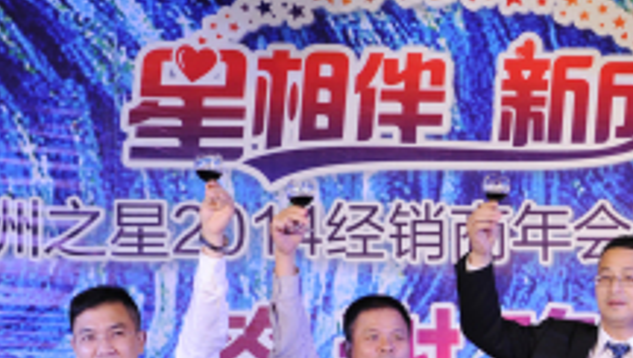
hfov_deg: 21.3
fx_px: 1647
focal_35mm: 98
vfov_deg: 12.2
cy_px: 383
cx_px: 560
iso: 1000
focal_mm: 45
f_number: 6.3
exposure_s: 1/160
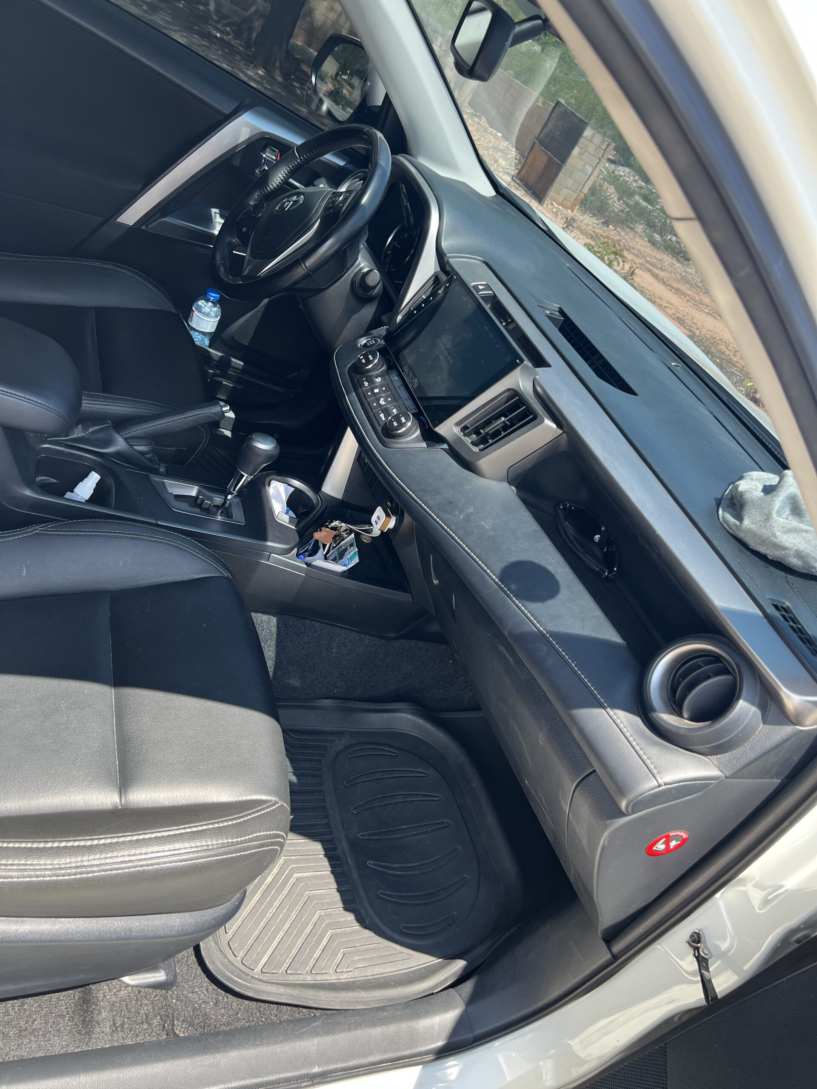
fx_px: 818
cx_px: 408
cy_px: 544
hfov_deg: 53.1
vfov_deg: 67.3
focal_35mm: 26
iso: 50
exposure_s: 1/379
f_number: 1.5
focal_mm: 5.7
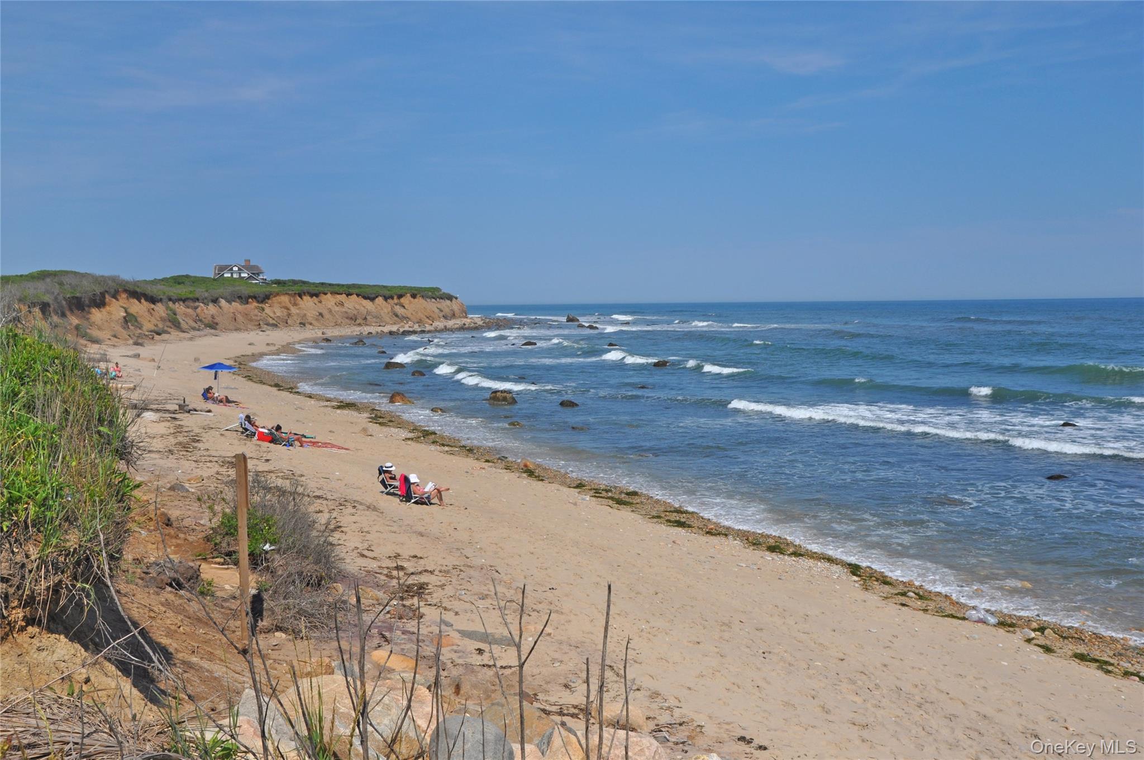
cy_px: 380
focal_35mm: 36
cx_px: 572
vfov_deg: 36.8
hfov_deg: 53.2
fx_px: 1143
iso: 200
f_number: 10
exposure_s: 1/400
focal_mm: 24
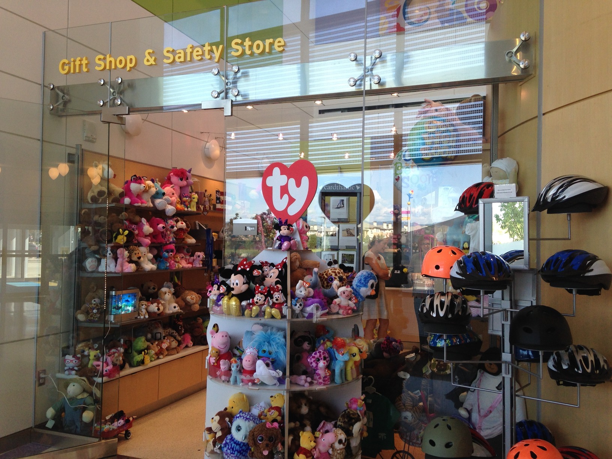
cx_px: 306
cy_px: 230
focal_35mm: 33
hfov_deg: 55.4
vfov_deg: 42.9
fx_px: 583
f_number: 2.4
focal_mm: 4.12
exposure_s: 1/120
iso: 80
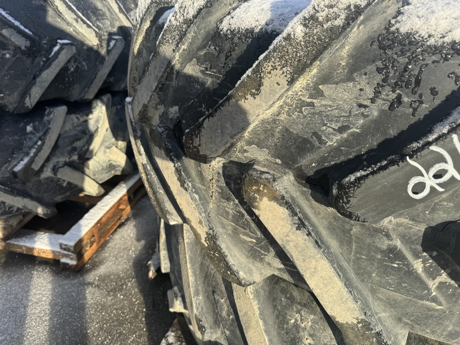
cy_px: 172
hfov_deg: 71.6
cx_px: 230
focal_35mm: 24
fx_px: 319
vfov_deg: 56.8
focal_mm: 6.76
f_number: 1.78
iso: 80
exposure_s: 1/1488
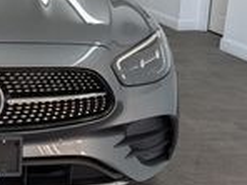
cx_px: -20
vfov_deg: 22.4
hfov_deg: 27.5
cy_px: 48
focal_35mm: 65
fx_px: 464
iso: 61
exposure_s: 1/120
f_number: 1.68
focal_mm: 6.9
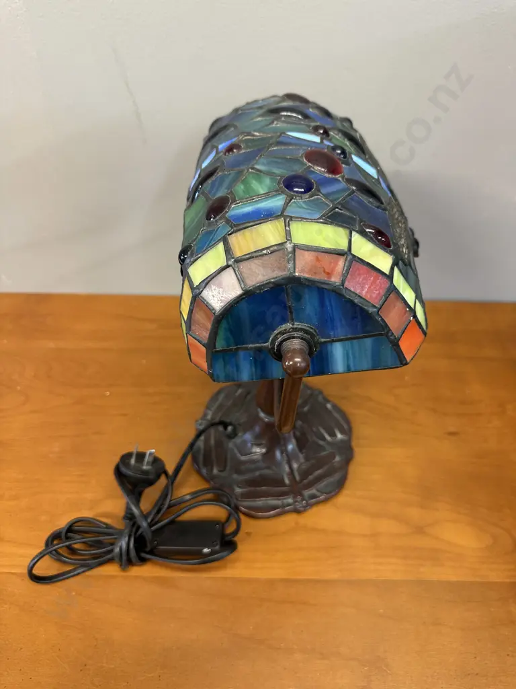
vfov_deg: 71.6
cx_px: 258
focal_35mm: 24
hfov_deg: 56.8
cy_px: 344
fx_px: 477
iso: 320
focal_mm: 6.86
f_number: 1.78
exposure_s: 1/50
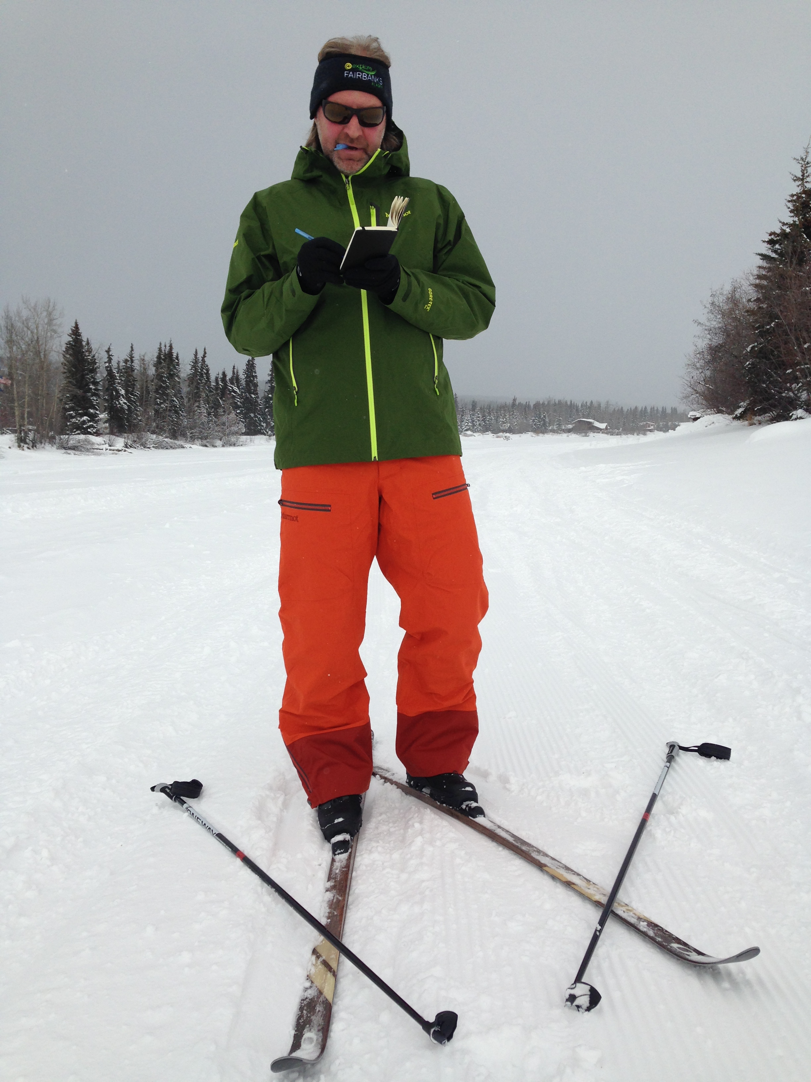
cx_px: 406
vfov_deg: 55.4
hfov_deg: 42.9
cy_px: 541
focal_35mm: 33
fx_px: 1031
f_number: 2.4
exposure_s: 1/1869
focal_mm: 4.12
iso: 50
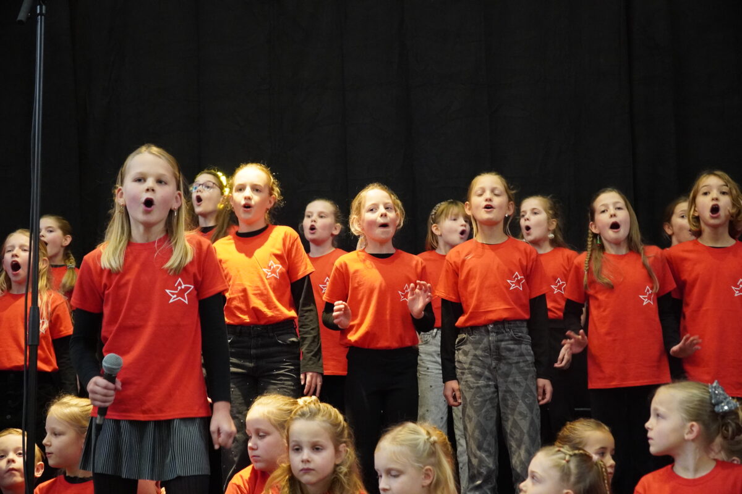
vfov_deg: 20.6
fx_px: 1360
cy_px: 247
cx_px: 371
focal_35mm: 66
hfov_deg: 30.5
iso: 5000
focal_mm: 44
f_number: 4.5
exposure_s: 1/60
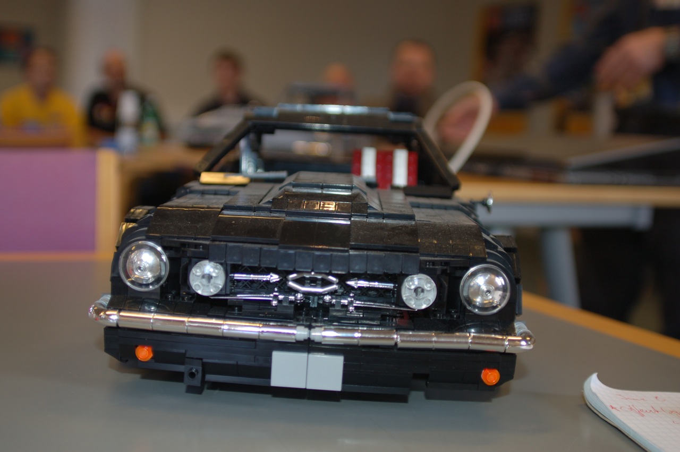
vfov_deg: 31.8
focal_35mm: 42
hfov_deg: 46.4
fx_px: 793
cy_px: 226
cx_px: 340
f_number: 2.8
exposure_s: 1/60
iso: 200
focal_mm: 28
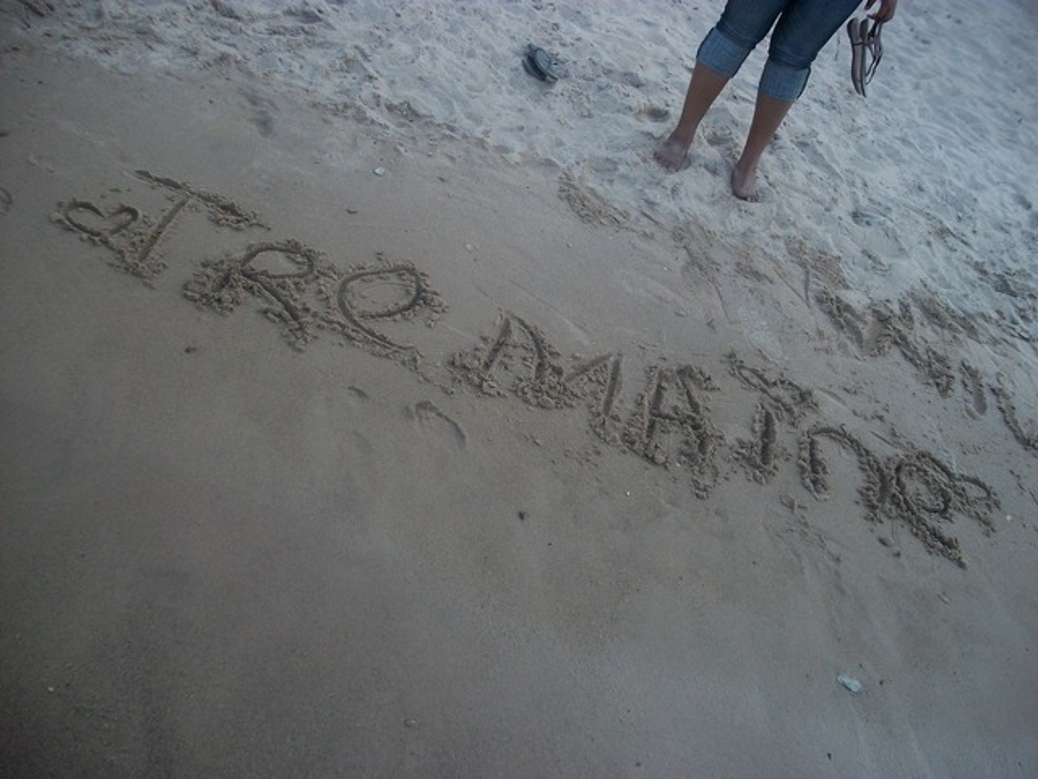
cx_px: 519
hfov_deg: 56.8
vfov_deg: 44.2
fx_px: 960
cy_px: 390
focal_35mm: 32
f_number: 2.9
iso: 80
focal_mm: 5.7
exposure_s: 1/200
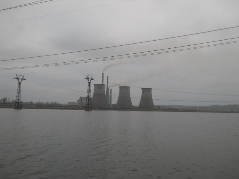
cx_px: 120
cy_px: 90
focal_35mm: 41
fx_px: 283
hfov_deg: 45.8
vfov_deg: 35.1
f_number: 3.1
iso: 200
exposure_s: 1/250
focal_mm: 6.72
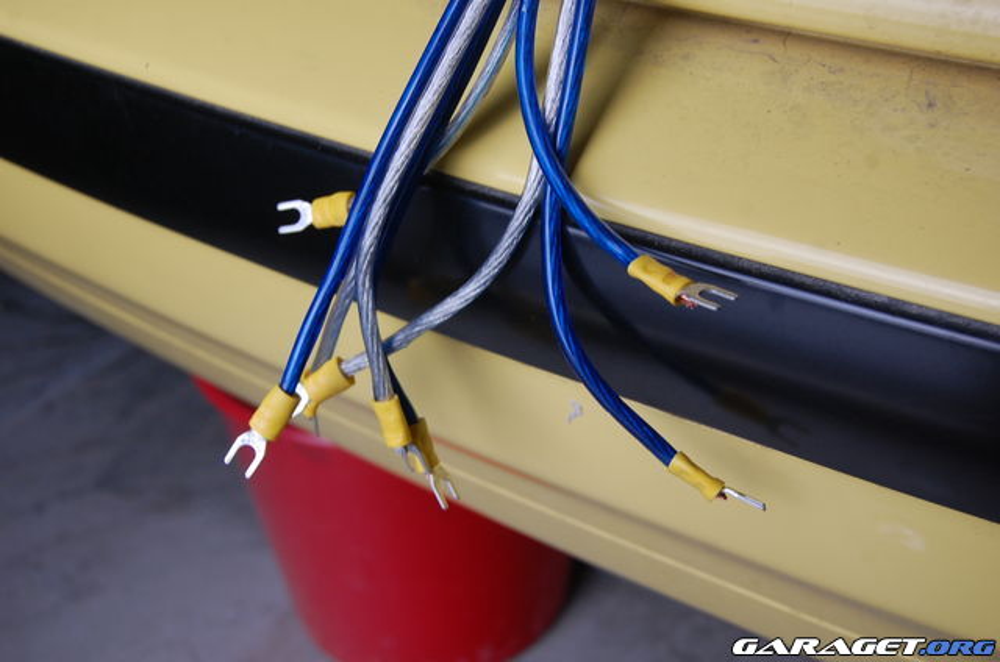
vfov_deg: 28.8
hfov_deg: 42.4
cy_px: 331
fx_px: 1289
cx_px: 500
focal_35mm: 46
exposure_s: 1/125
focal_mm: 31
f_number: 5.6
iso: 400
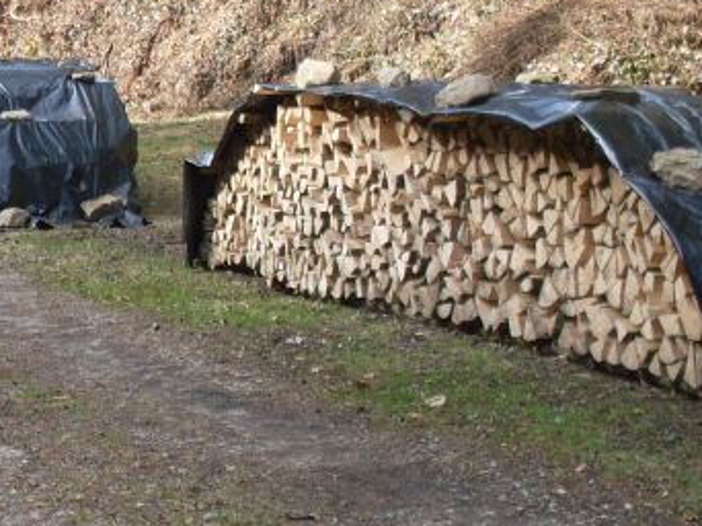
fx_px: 1804
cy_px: 193
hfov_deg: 21.2
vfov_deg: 16.6
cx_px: -4
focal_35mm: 89
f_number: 2.8
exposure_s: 1/250
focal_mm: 6.3
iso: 80
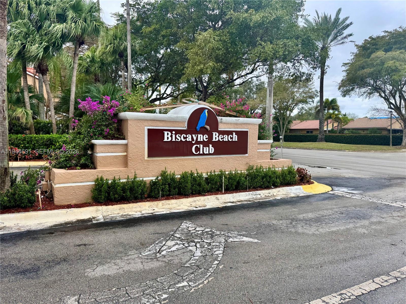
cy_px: 152
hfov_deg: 71.6
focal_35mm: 24
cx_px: 203
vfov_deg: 56.8
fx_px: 281
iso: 80
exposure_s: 1/1059
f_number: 1.78
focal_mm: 6.76
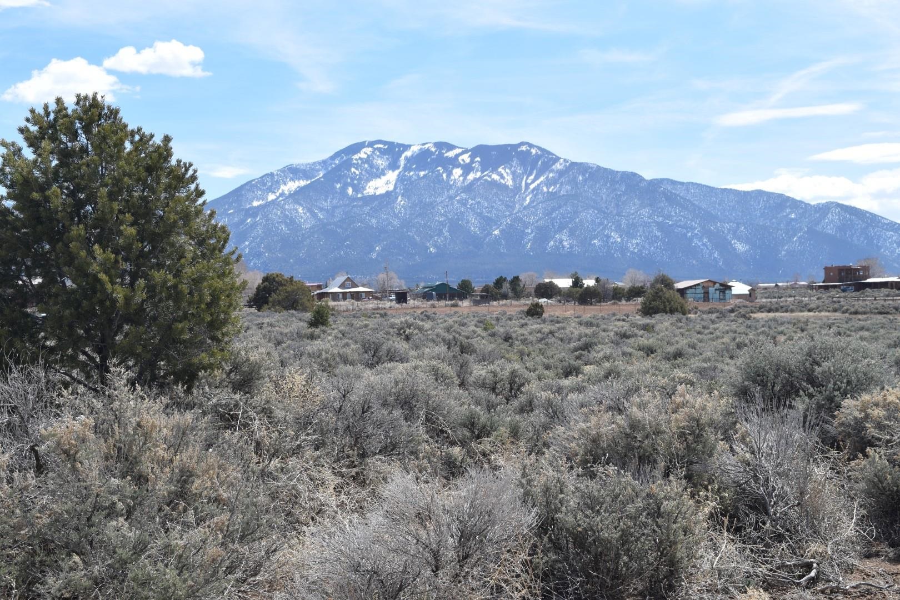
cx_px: 450
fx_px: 1275
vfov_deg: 26.5
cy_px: 300
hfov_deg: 38.9
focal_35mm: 51
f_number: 10
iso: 200
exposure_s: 1/400
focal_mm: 34
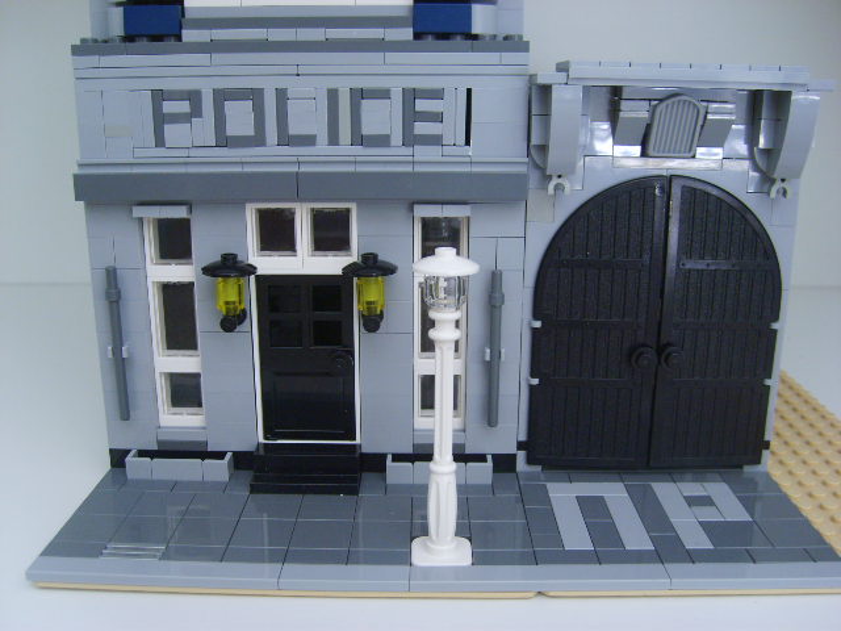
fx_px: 850
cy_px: 316
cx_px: 420
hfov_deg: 52.6
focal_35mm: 35
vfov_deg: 40.7
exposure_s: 1/20
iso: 139
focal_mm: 5.8
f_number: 2.8
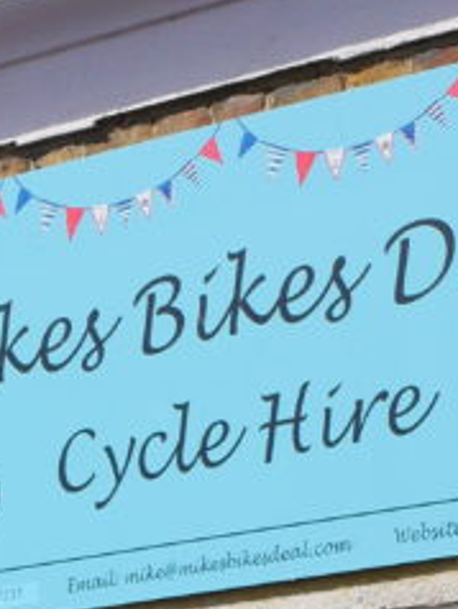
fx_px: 3786
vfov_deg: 8.9
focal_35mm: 215
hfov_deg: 6.9
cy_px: 1013
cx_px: -35
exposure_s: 1/500
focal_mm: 25
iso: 200
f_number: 9
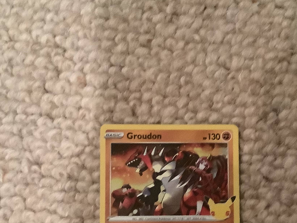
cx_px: 197
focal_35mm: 62
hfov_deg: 31.0
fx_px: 532
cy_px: 201
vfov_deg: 23.0
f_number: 2.4
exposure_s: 1/24
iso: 640
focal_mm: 3.3
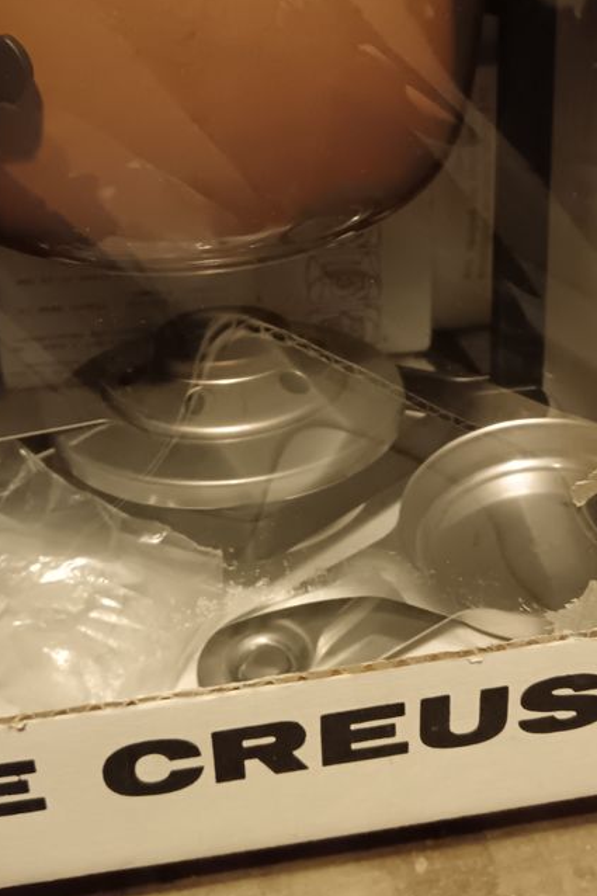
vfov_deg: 43.1
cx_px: 270
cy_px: 220
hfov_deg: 30.5
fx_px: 1095
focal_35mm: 44
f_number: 1.9
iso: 2688
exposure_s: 1/25
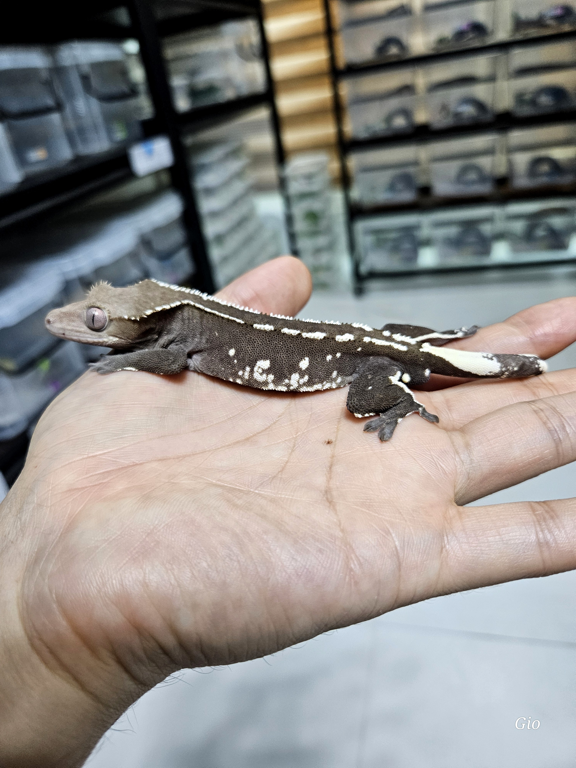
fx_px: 510
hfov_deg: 58.9
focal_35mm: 23
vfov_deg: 73.9
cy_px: 384
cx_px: 288
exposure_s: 1/120
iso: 400
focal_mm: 5.4
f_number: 1.8
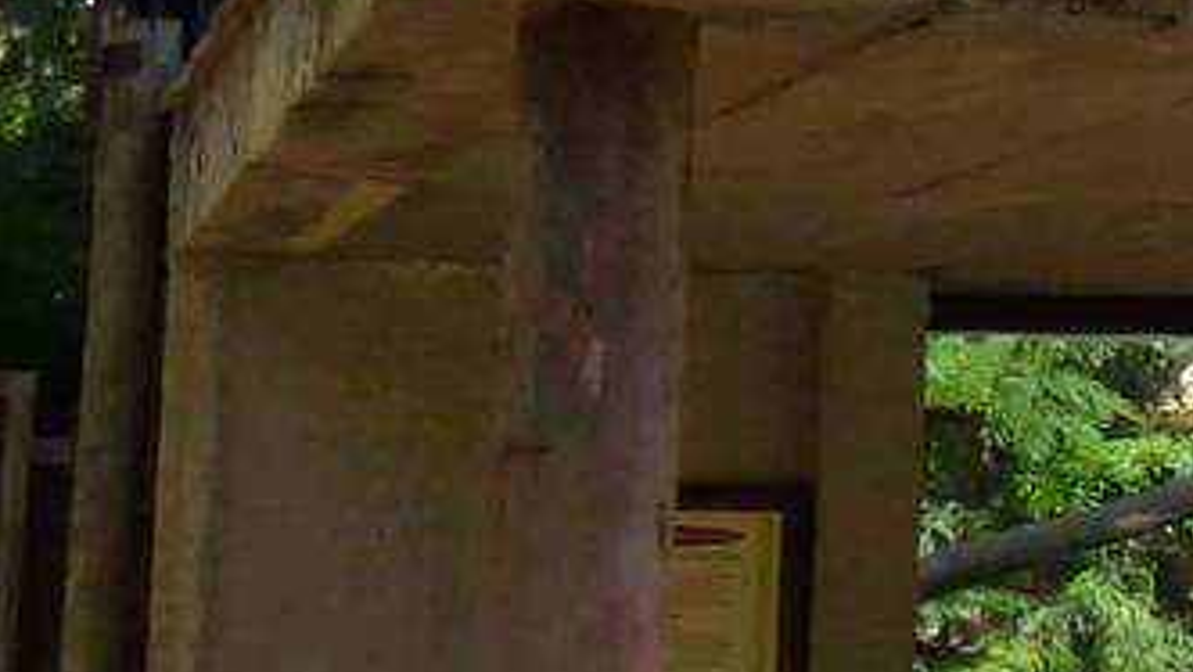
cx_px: 2350
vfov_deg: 9.5
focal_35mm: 126
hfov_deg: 14.3
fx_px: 3987
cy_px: -133
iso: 100
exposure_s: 1/200
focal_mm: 4.3
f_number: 4
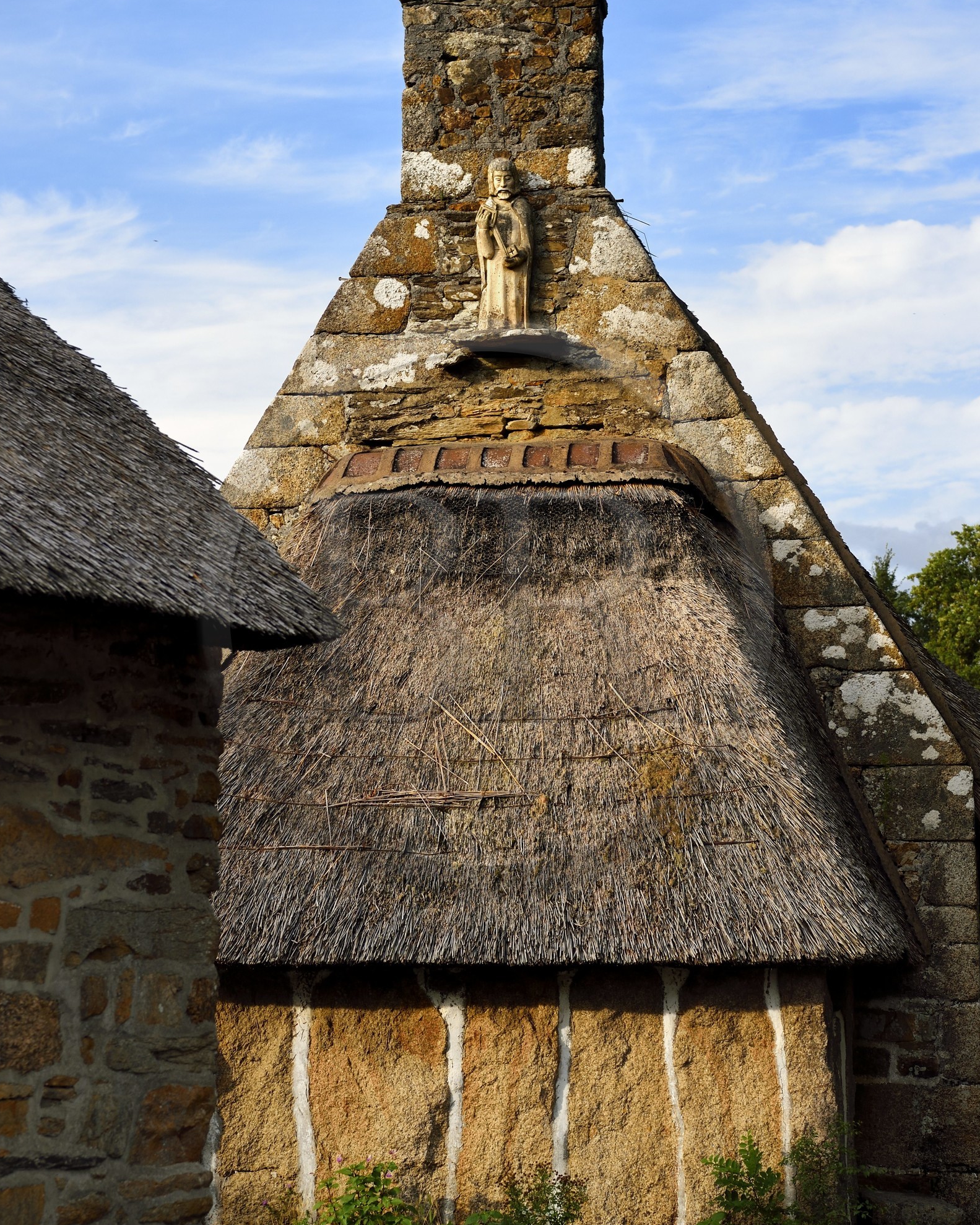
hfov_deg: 20.7
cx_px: 486
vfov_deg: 25.7
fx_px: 2682
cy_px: 609
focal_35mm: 74
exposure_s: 1/400
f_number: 8
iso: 200
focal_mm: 65
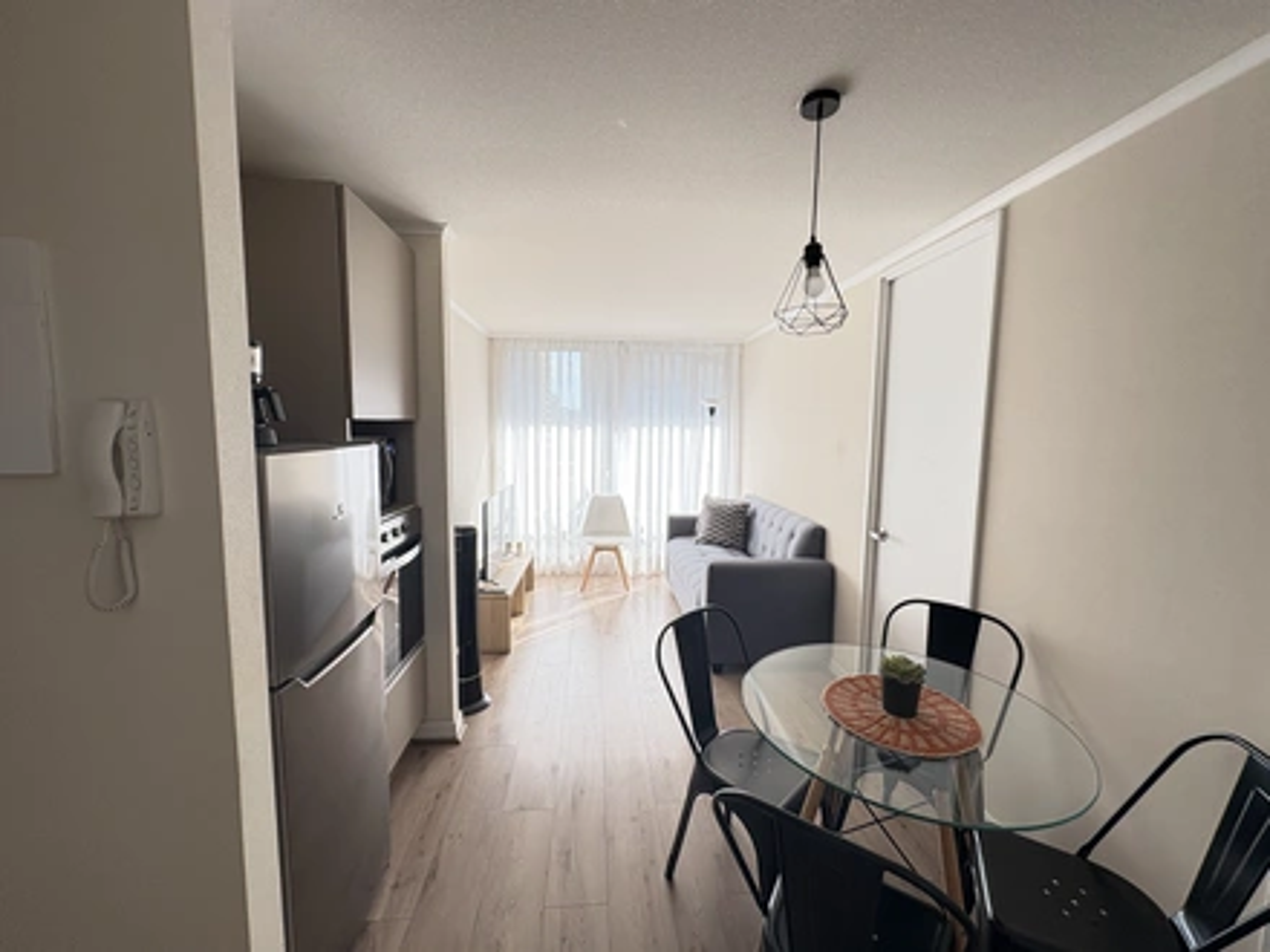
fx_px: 514
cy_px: 476
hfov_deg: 102.1
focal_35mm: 14
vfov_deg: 85.7
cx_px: 635
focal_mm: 2.22
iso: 125
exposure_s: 1/99
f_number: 2.2
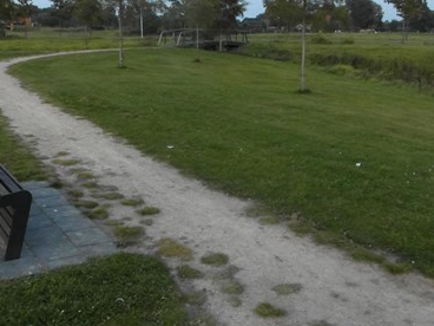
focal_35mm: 40
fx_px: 502
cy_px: 133
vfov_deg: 35.9
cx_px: 184
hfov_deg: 46.6
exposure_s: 1/45
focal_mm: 4.1
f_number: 2.8
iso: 640
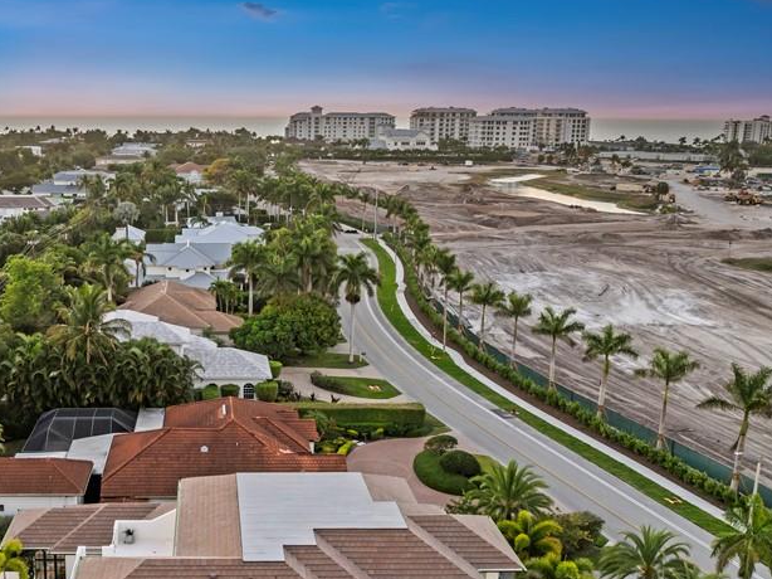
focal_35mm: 40
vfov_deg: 35.8
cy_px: 344
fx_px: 892
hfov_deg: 45.6
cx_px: 216
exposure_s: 1/100
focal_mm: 12.29
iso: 100
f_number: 2.8
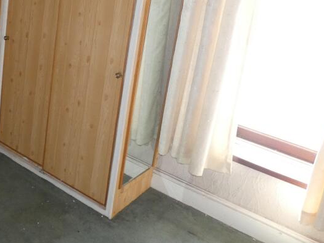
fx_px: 365
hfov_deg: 45.8
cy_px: 45
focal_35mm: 39
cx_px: 73
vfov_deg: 35.5
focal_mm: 3.6
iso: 500
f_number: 2.8
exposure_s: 1/125
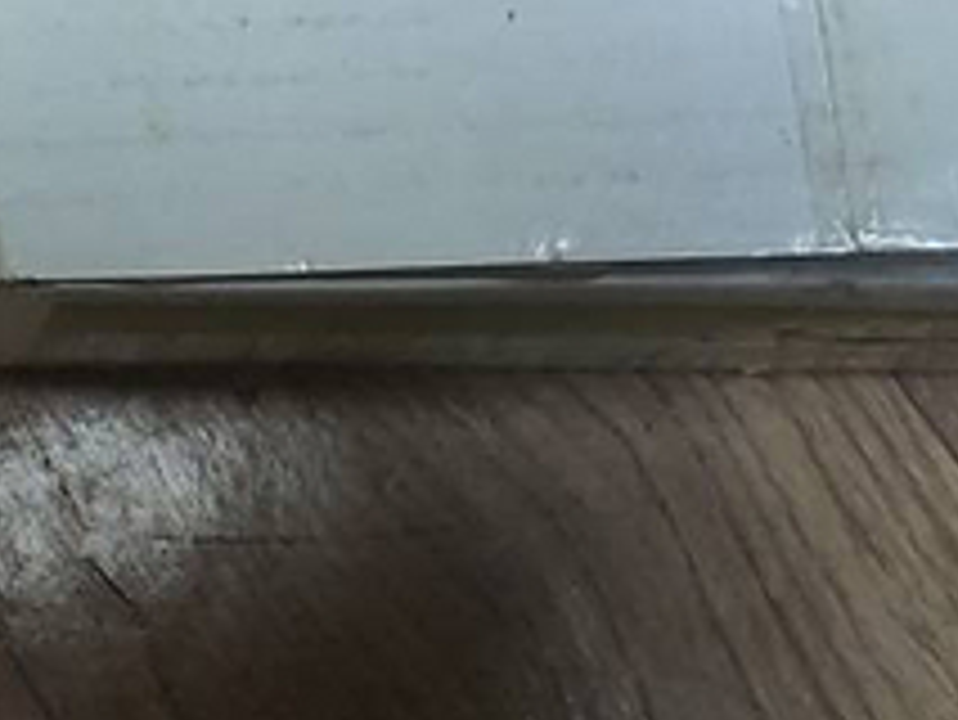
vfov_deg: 11.2
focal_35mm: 122
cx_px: -378
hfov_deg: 15.2
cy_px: -639
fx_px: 3378
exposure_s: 1/50
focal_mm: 4.77
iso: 443
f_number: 1.75
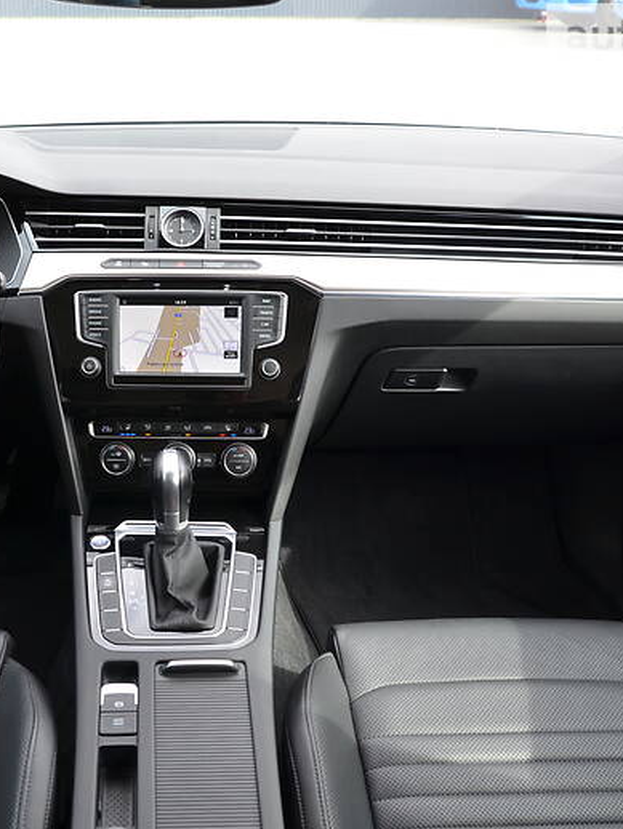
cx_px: 160
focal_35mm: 40
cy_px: 408
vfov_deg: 46.8
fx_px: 959
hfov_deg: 35.2
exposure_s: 1/125
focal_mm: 18
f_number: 5.6
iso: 400
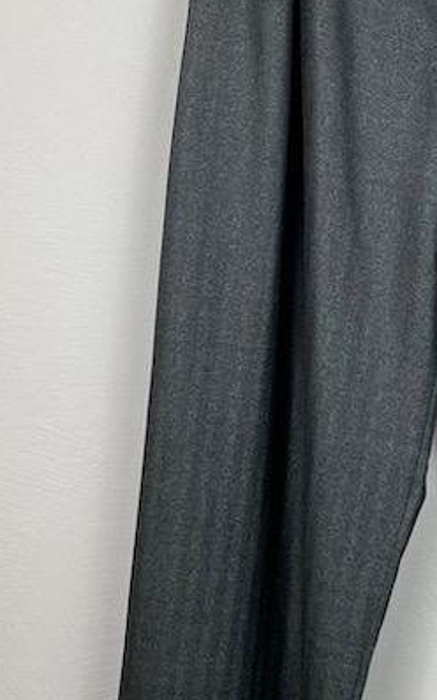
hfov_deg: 18.5
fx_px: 1296
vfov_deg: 30.0
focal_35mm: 68
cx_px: 467
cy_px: 246
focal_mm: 4.25
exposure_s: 1/100
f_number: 1.8
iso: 100
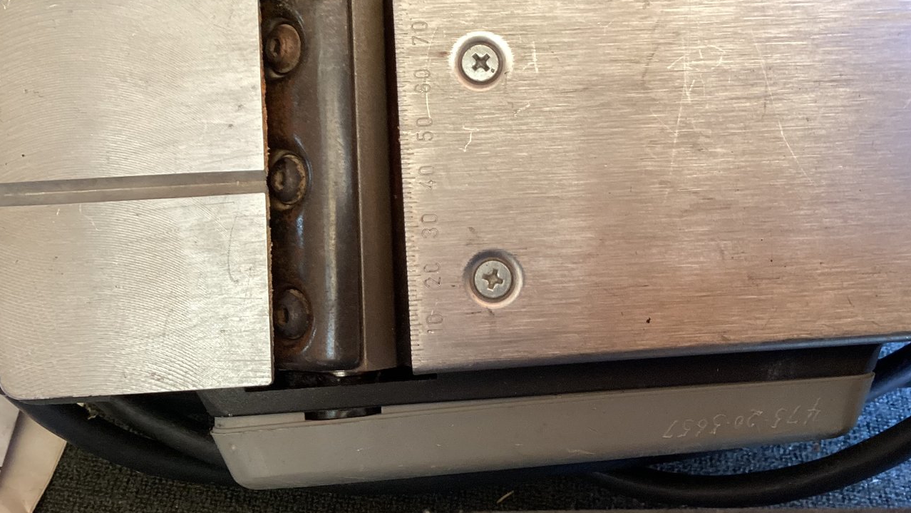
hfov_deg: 50.3
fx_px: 966
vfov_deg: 29.4
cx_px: 514
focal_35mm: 40
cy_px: 147
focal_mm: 3.3
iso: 125
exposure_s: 1/50
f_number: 2.4
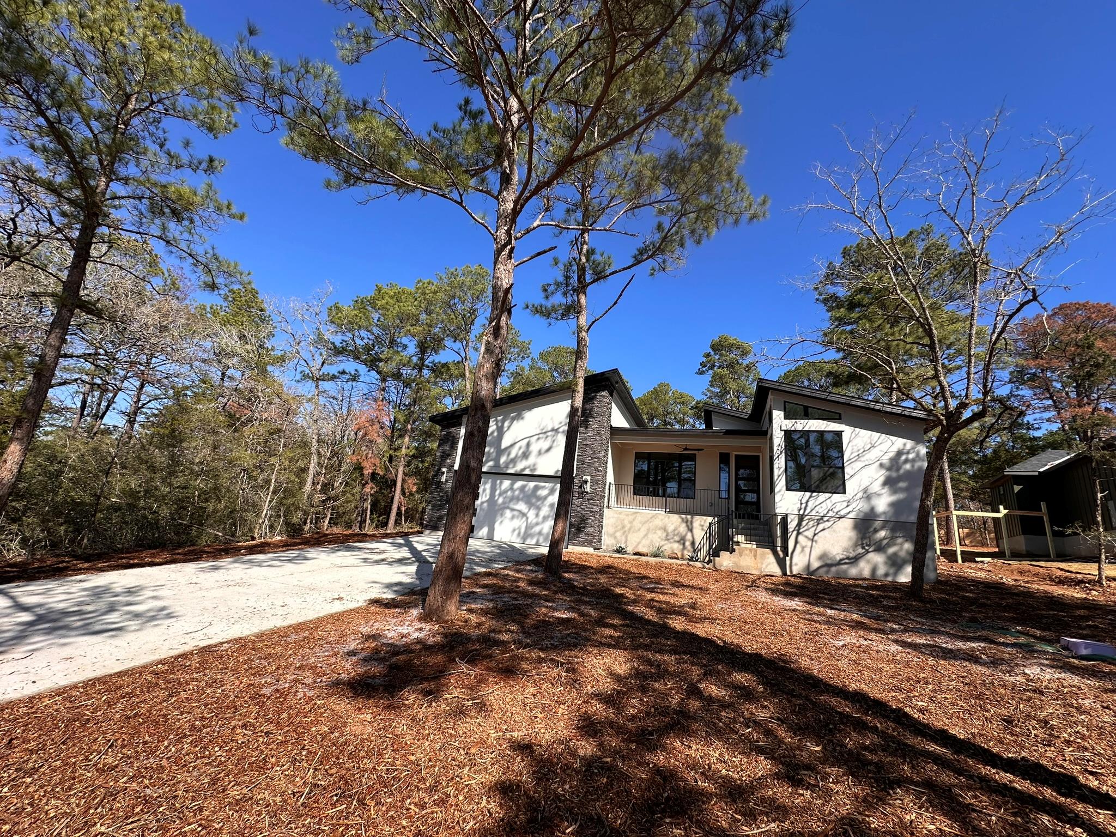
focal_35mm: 14
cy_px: 418
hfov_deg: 102.1
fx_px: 451
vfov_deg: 85.7
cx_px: 558
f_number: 2.2
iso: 40
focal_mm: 2.22
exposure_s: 1/1335
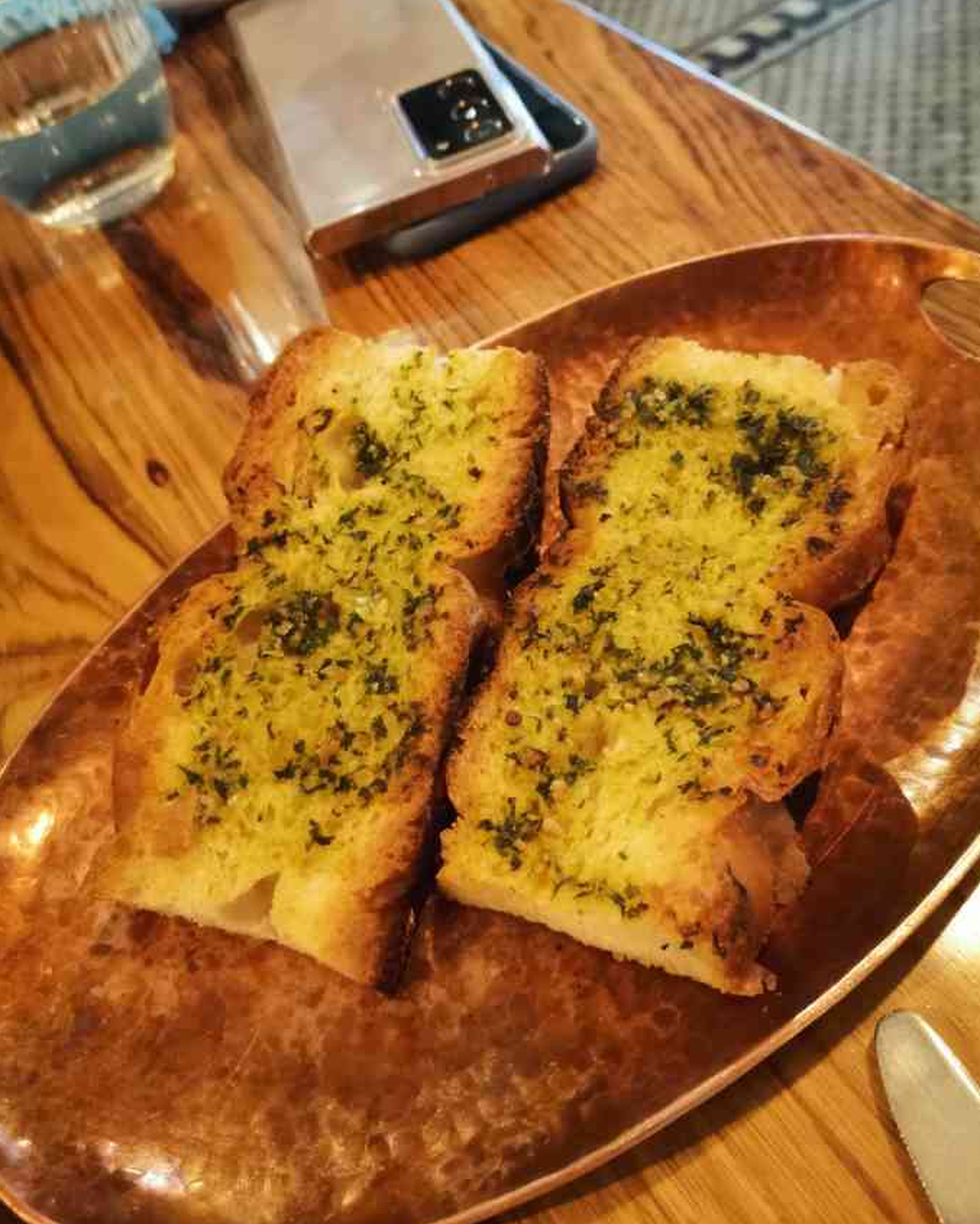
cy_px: 569
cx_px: 501
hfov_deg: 51.5
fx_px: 1015
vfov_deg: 62.1
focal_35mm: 28
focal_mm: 4.75
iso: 1250
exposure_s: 1/20
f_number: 1.8
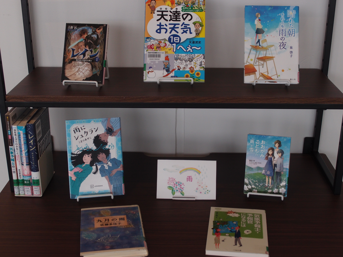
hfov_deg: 38.2
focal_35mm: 50
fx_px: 495
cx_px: 172
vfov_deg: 29.1
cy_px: 128
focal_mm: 10.83
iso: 100
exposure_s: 1/200
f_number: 2.8
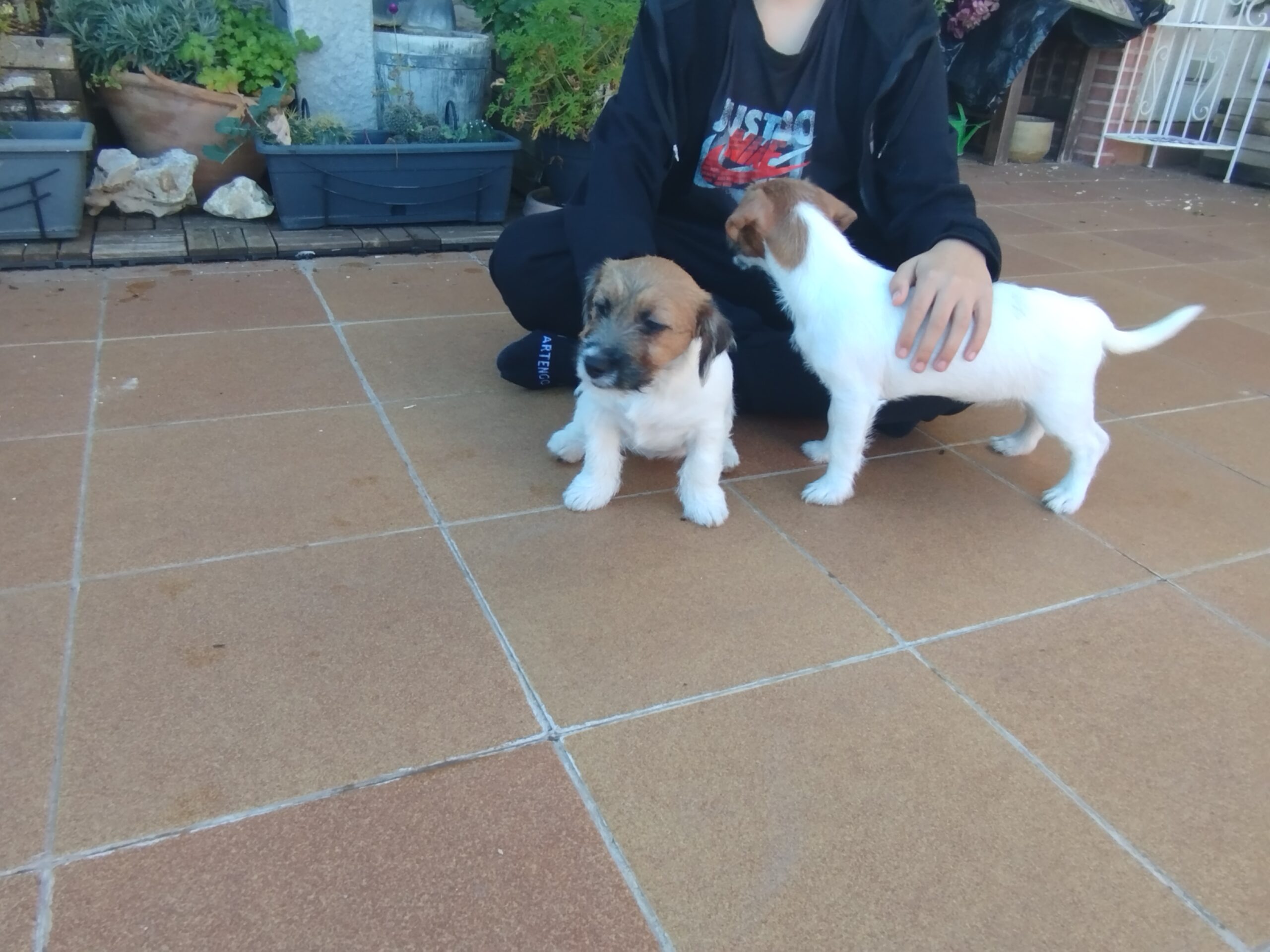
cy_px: 476
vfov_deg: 56.8
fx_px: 881
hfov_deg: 71.6
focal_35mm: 24
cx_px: 635
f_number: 2.2
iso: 64
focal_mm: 1.65
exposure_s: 1/100
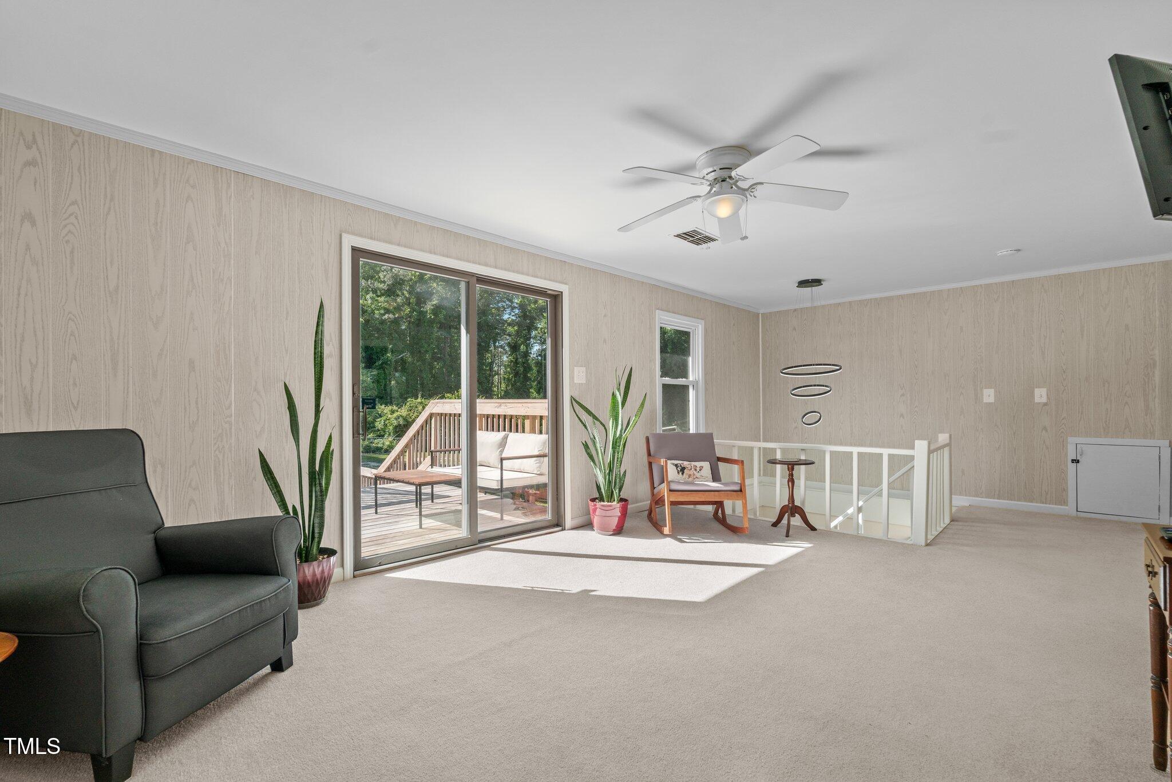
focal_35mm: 16
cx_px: 586
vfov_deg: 73.8
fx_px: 521
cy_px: 391
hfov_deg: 96.7
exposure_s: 1/30
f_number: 8
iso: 400
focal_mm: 16
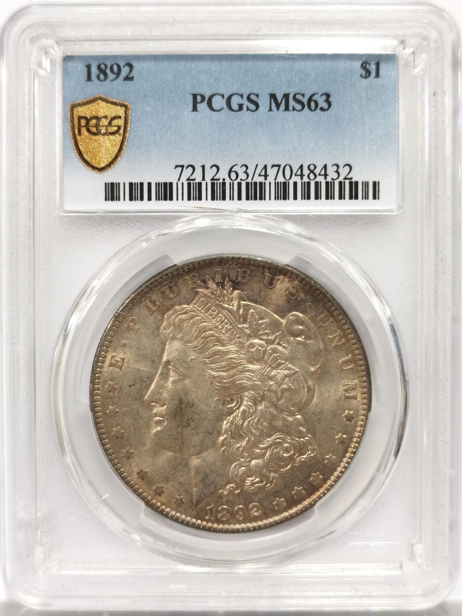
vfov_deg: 35.5
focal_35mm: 54
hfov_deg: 27.0
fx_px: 961
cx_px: 231
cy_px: 308
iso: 160
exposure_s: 1/100
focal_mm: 5.56
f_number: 16
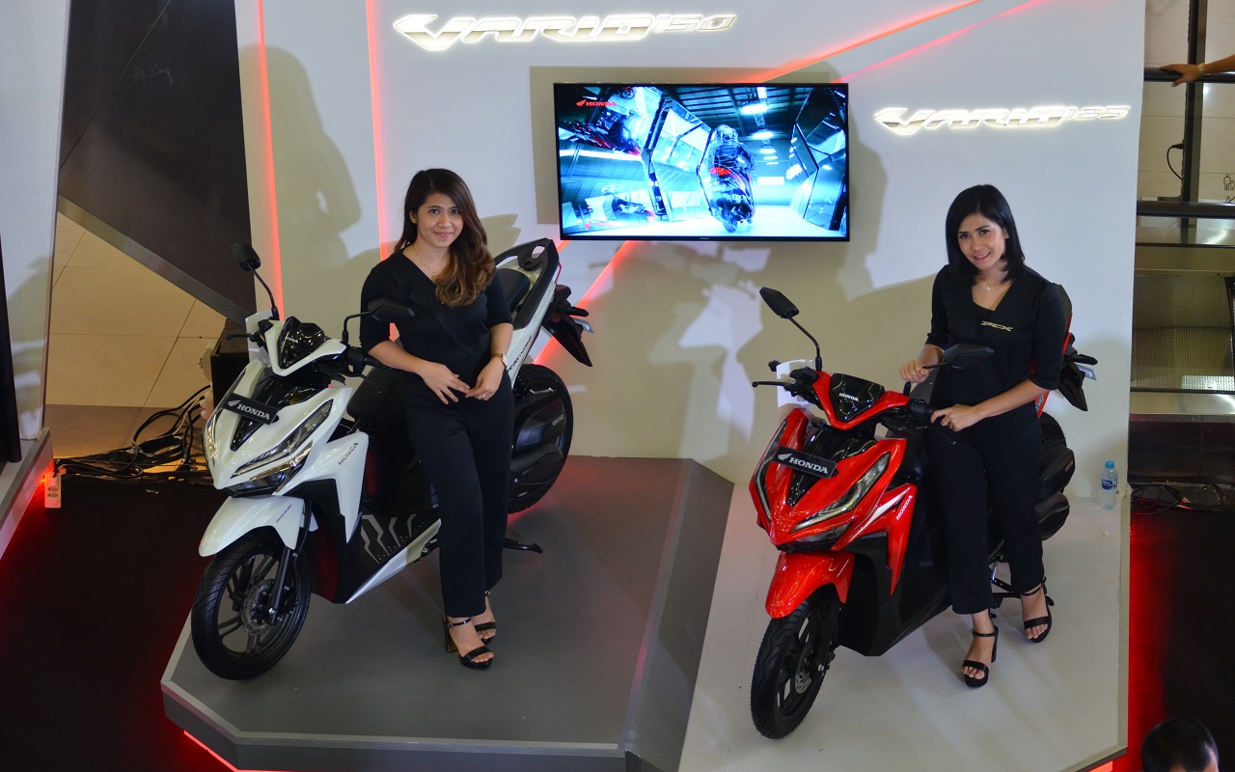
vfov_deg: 12.2
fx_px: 3601
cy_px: 375
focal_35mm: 107
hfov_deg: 19.5
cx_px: 618
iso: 800
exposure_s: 1/30
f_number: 4.5
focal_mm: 70
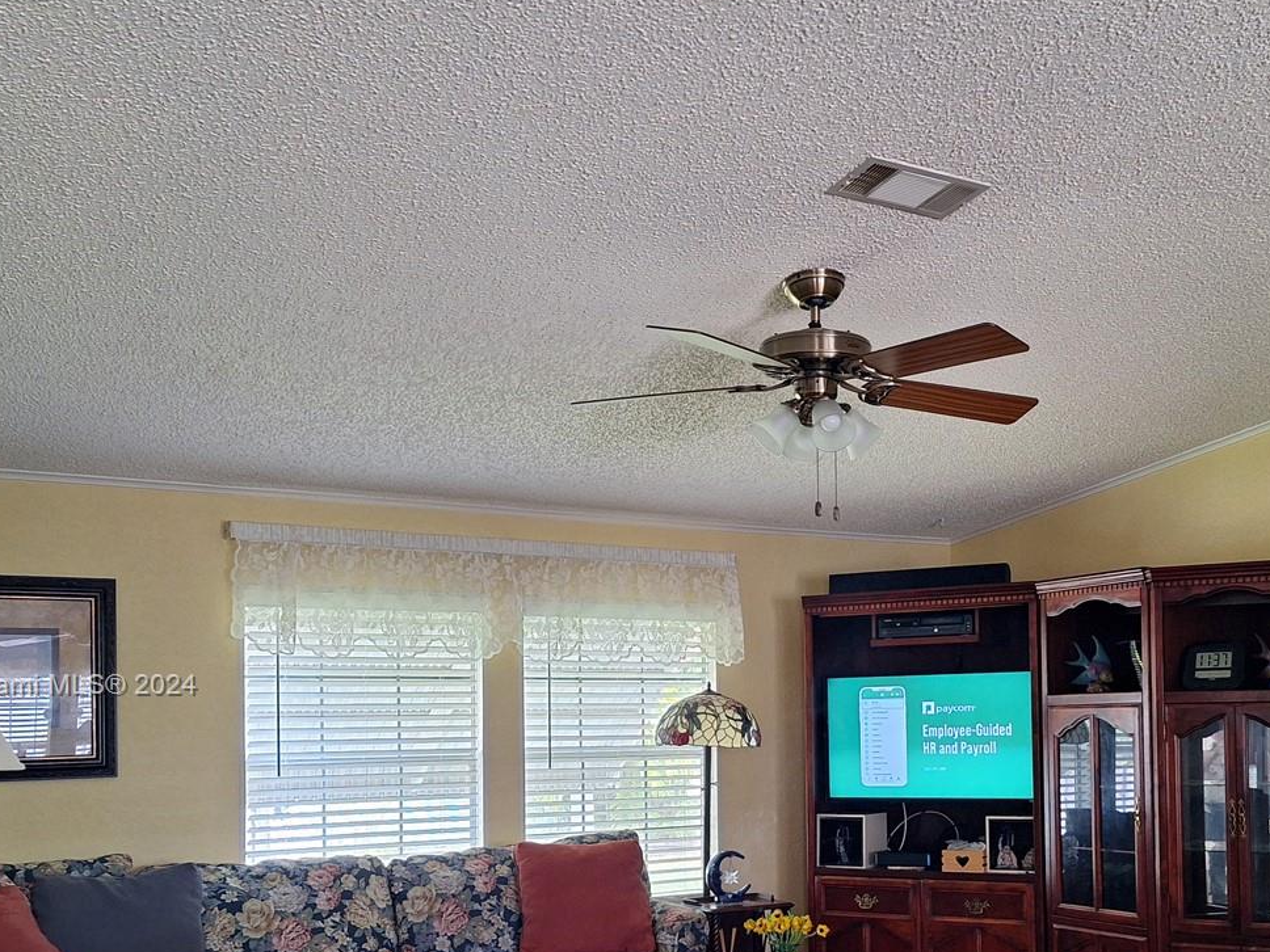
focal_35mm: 38
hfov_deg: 48.3
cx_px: 827
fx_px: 1394
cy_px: 687
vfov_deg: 37.0
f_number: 1.8
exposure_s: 1/40
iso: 160
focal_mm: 5.54
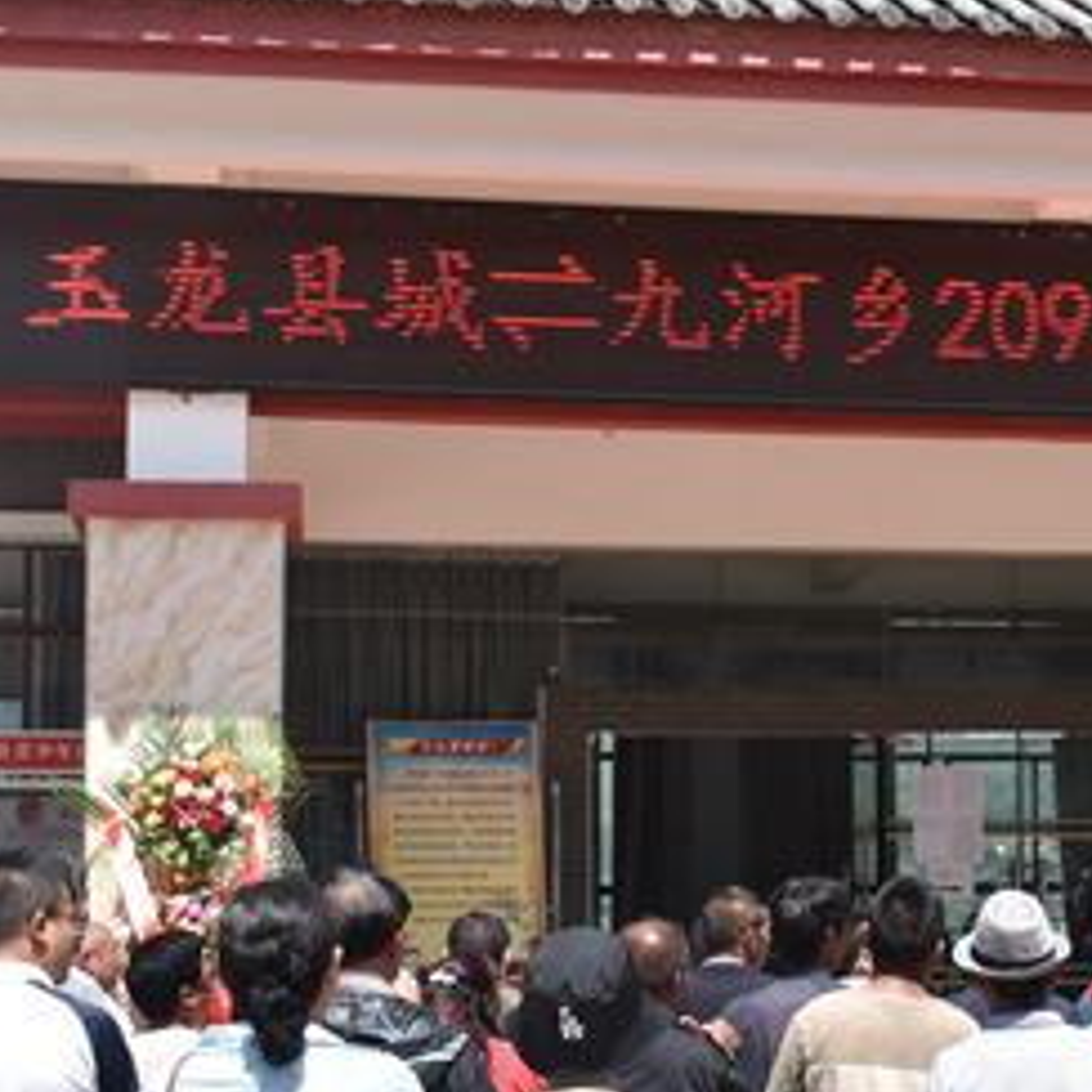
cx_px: 1061
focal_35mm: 92
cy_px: 678
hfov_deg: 18.4
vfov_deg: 18.9
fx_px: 3284
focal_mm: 22
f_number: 9
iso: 200
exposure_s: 1/320
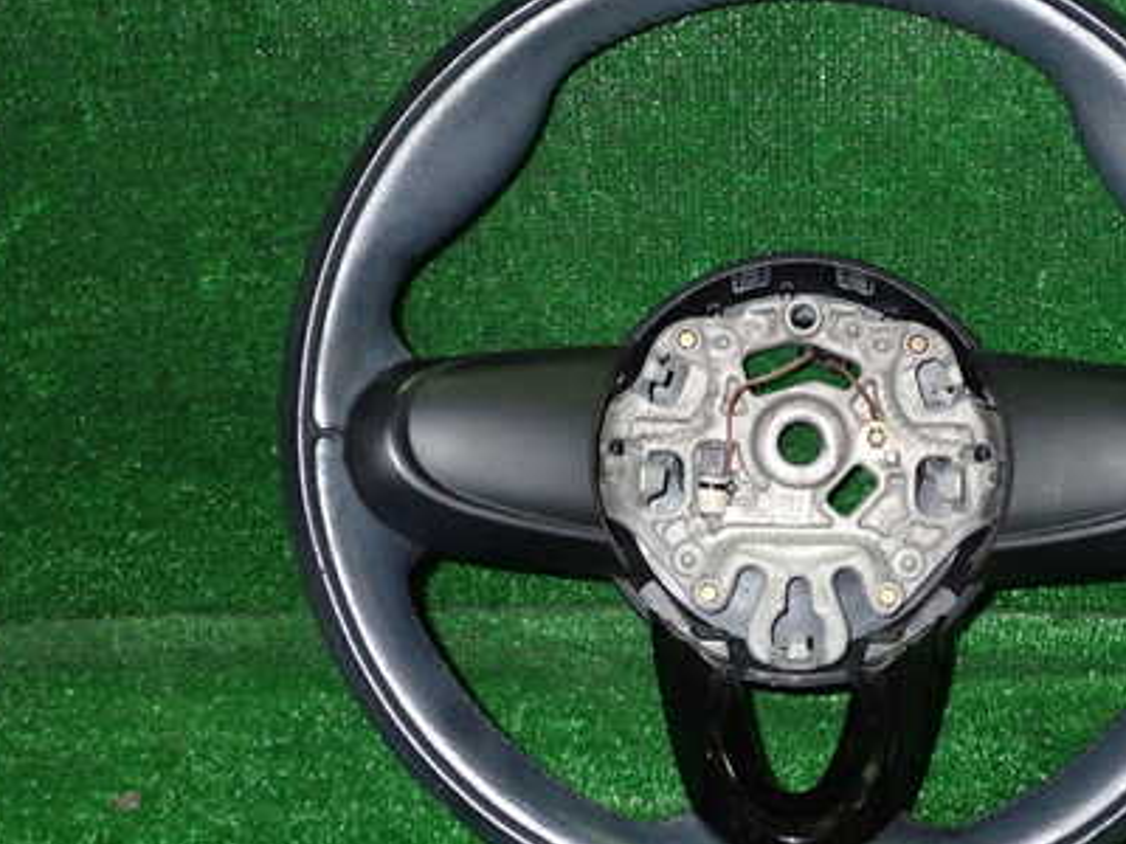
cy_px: 419
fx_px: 1464
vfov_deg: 32.2
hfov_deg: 41.2
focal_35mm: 45
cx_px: 805
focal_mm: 5.4
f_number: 6.3
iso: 800
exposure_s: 1/30
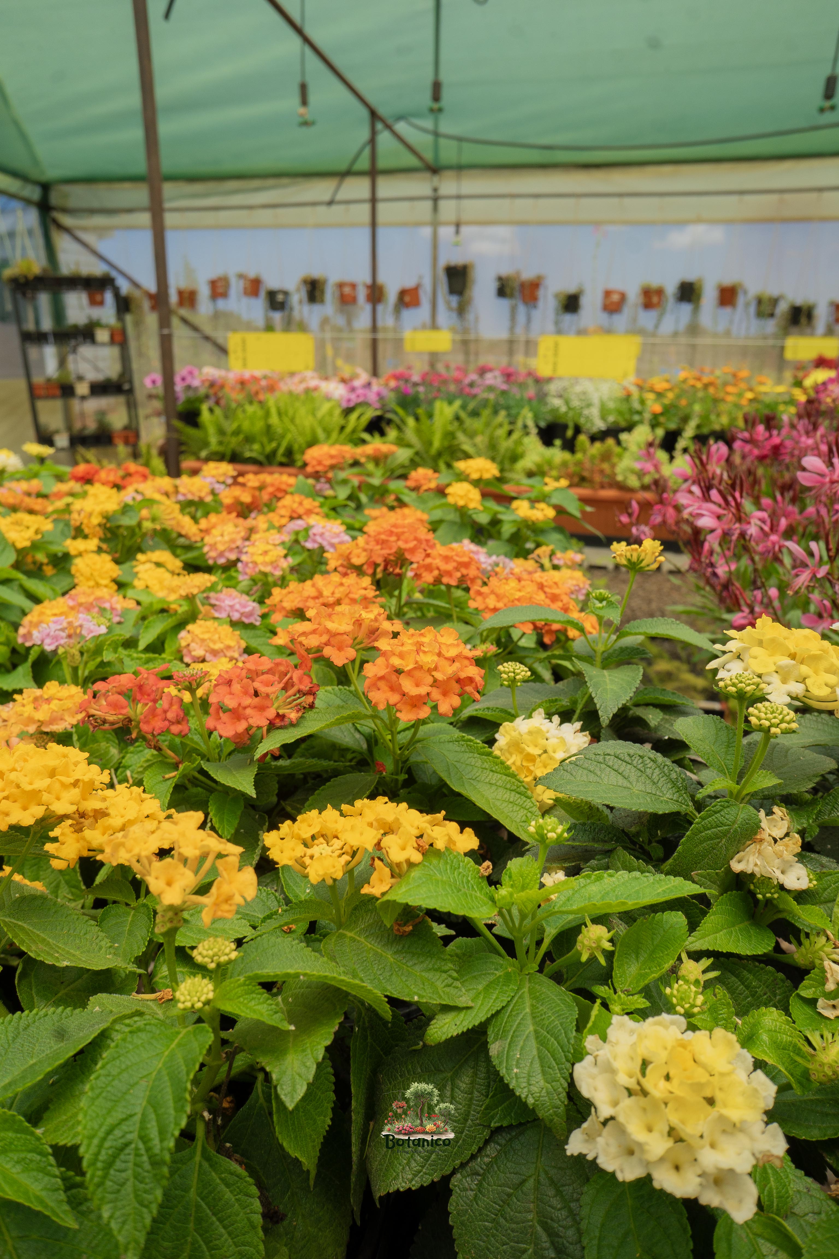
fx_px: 839
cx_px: 420
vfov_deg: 73.7
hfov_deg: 53.1
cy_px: 630
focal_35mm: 24
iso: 250
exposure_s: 1/320
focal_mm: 16
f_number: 9
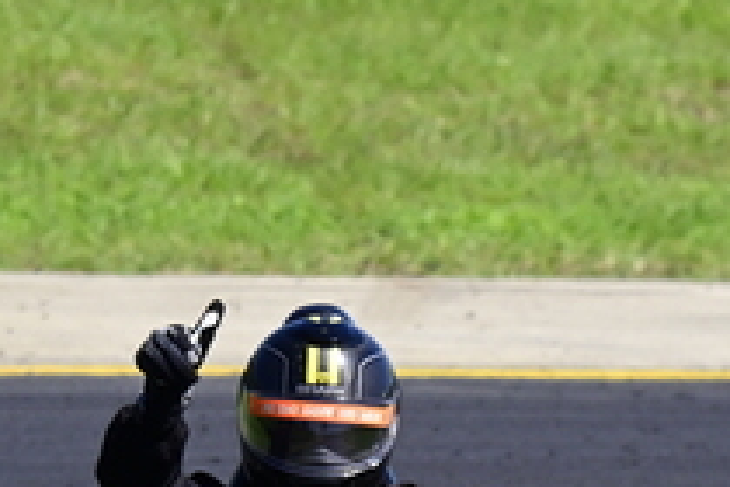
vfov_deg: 0.9
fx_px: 29380
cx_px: 514
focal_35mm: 1449
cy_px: 370
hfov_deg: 1.4
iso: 500
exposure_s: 1/640
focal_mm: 380
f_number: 11
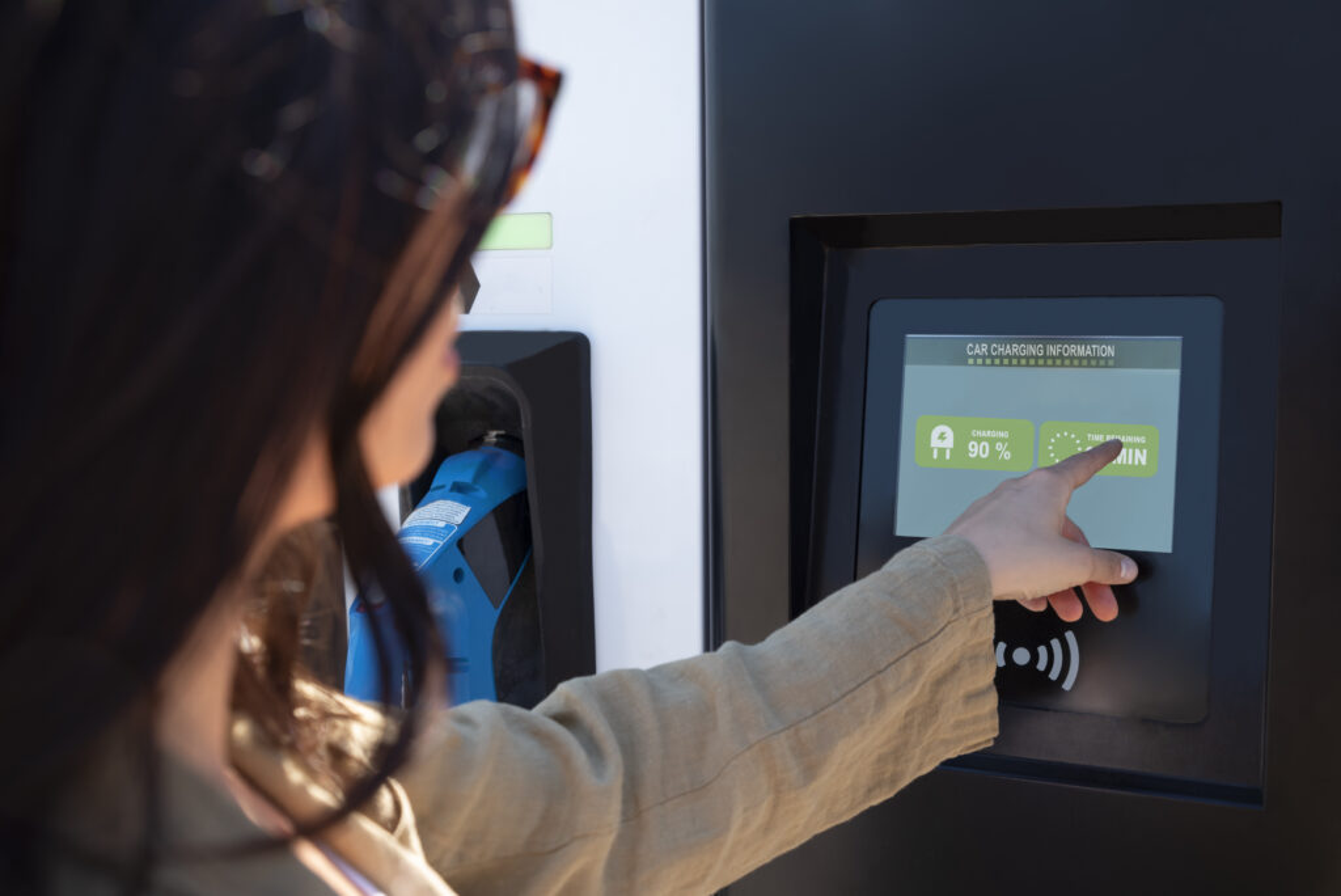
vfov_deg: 33.4
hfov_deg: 48.4
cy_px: 448
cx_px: 670
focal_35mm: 40
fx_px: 1491
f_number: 5
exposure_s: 1/200
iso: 160
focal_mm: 40
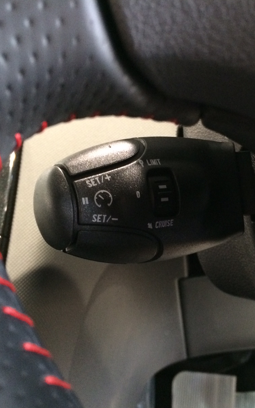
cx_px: 189
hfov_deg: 29.4
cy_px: 202
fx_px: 478
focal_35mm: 43
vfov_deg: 46.2
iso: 400
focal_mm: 4.12
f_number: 2.2
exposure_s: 1/15
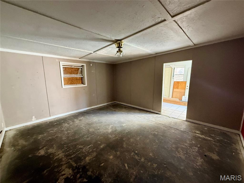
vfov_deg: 85.7
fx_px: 99
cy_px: 92
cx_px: 122
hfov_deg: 102.1
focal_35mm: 14
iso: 500
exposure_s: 1/60
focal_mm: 2.22
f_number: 2.2
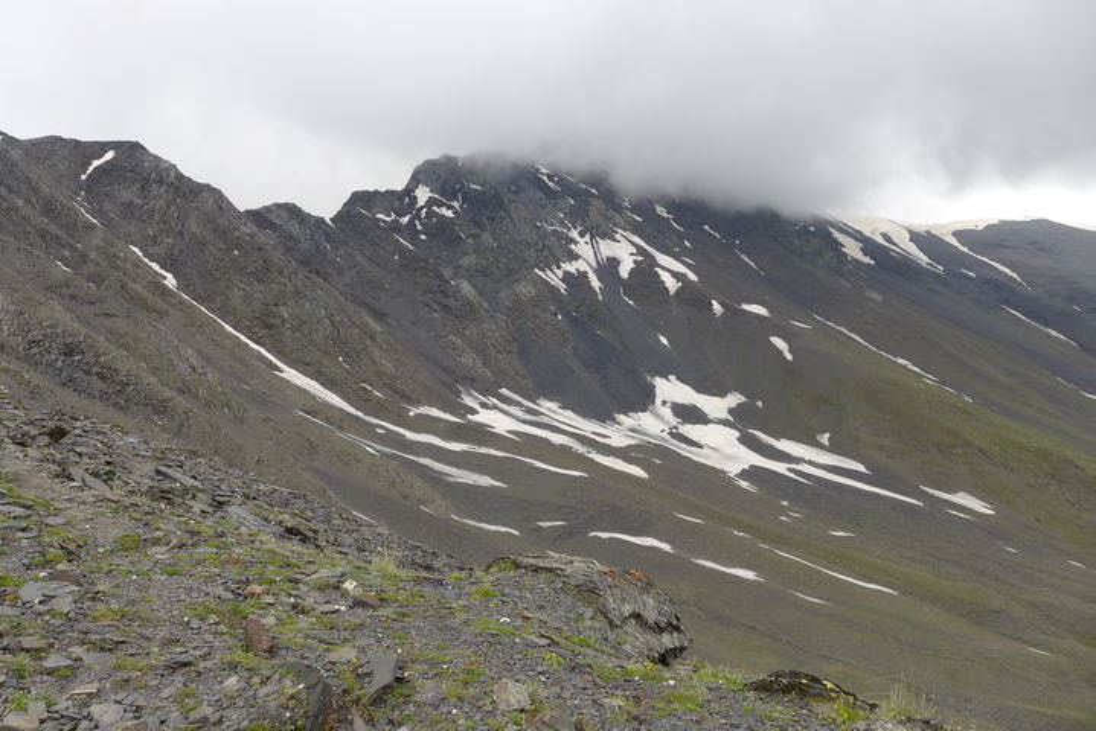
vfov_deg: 53.2
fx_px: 731
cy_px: 366
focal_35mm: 24
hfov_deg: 73.7
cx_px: 548
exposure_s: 1/800
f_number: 2.8
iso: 80
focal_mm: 4.7
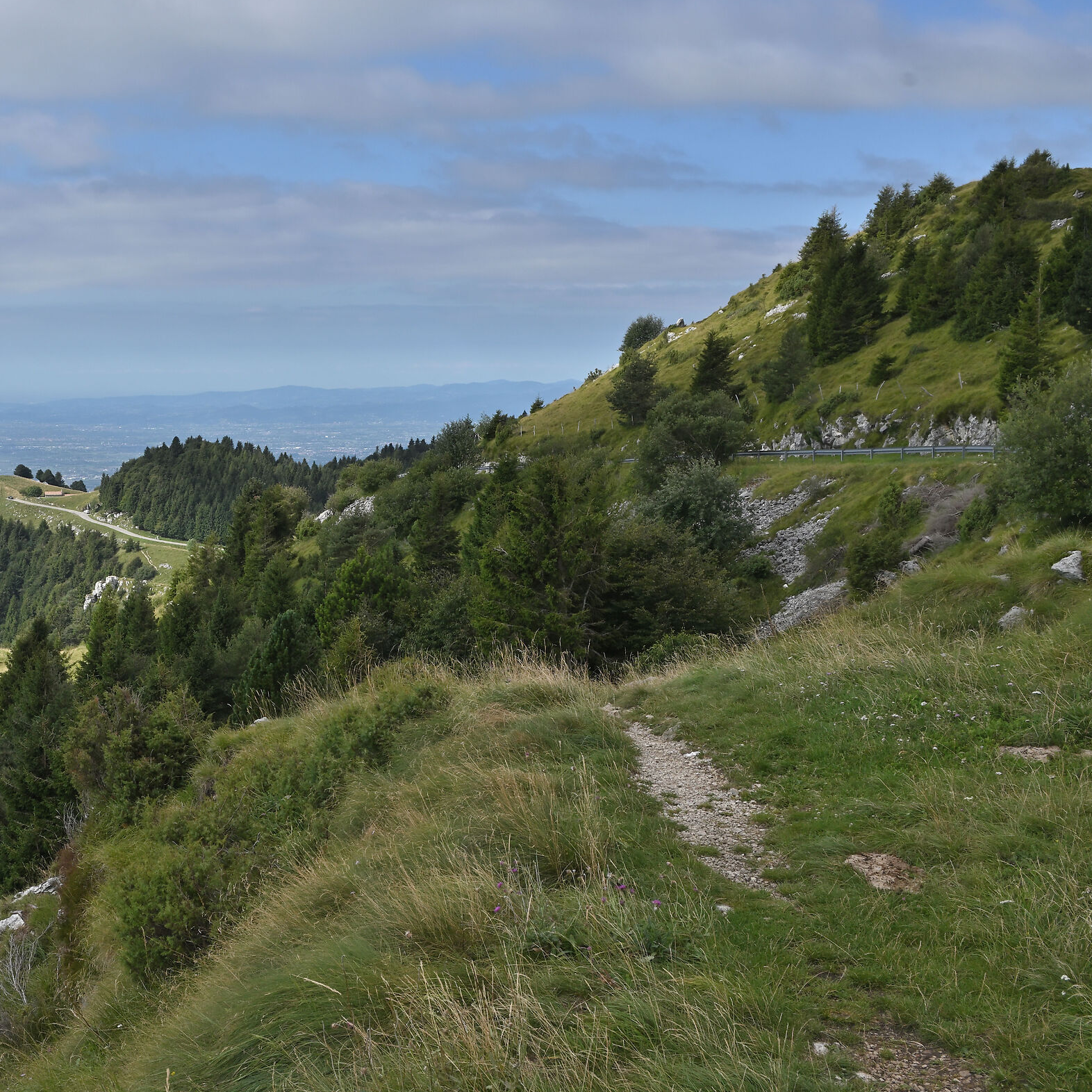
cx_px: 295
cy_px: 552
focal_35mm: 49
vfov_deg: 34.9
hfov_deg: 34.3
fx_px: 1736
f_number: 11
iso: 100
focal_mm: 25
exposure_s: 1/200
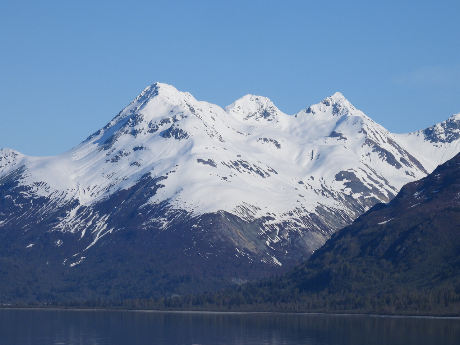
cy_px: 172
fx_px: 2658
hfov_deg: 9.9
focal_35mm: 200
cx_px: 230
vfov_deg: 7.4
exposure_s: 1/1250
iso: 100
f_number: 5.6
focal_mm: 35.7
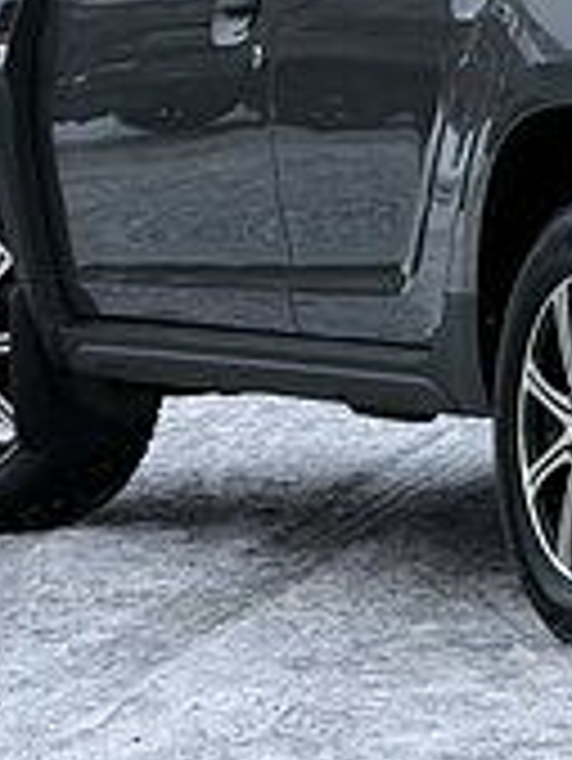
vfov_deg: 5.1
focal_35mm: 388
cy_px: 130
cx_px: 820
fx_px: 8538
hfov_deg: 3.8
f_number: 2.8
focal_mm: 15.66
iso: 80
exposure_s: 1/99
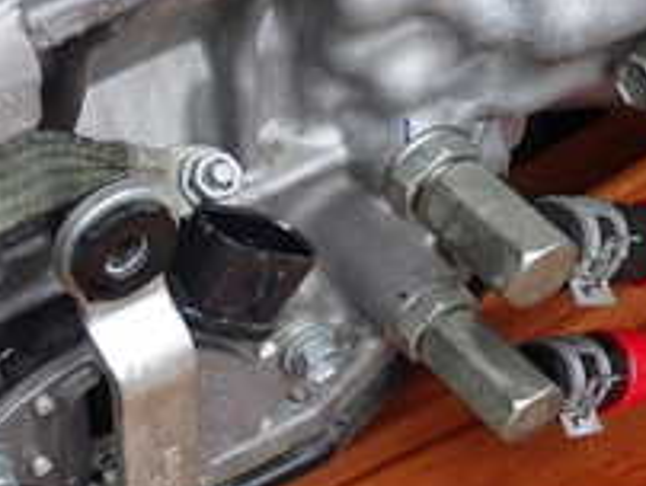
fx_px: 1663
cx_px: -195
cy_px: 403
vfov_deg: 16.5
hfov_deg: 20.1
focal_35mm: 89
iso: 200
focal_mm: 5.4
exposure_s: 1/40
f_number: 2.3
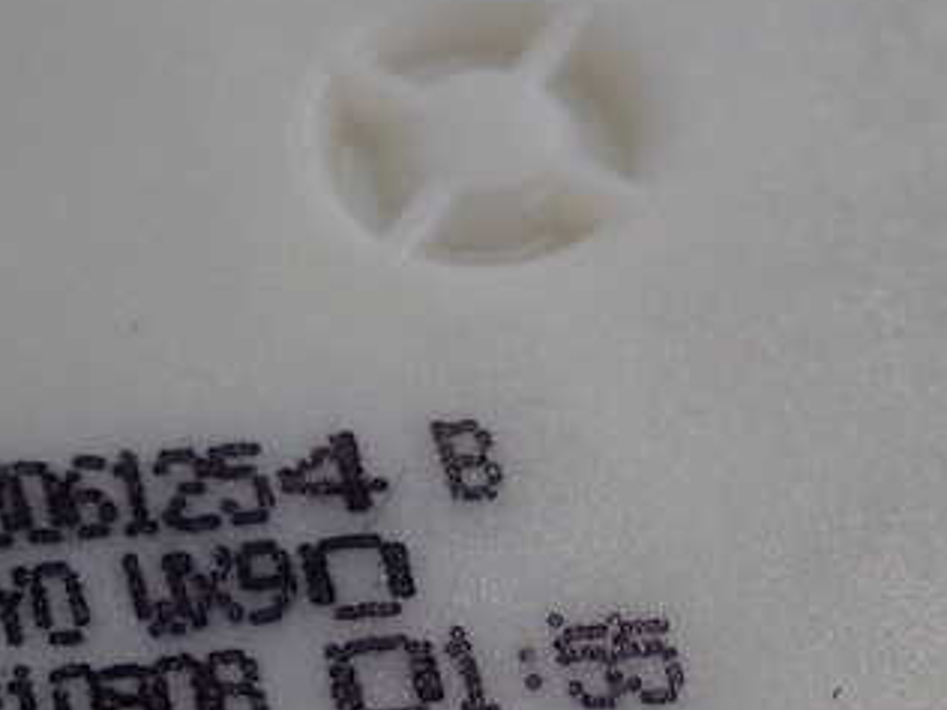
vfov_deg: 10.9
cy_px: 581
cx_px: 318
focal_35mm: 135
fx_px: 3693
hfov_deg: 14.6
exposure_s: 1/60
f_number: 3.9
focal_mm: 12.73
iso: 800
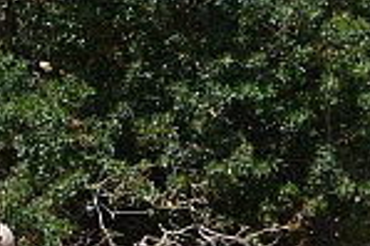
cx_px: -536
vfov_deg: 5.4
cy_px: 255
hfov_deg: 7.6
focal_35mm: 252
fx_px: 2587
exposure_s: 1/800
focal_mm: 17.5
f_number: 5
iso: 160
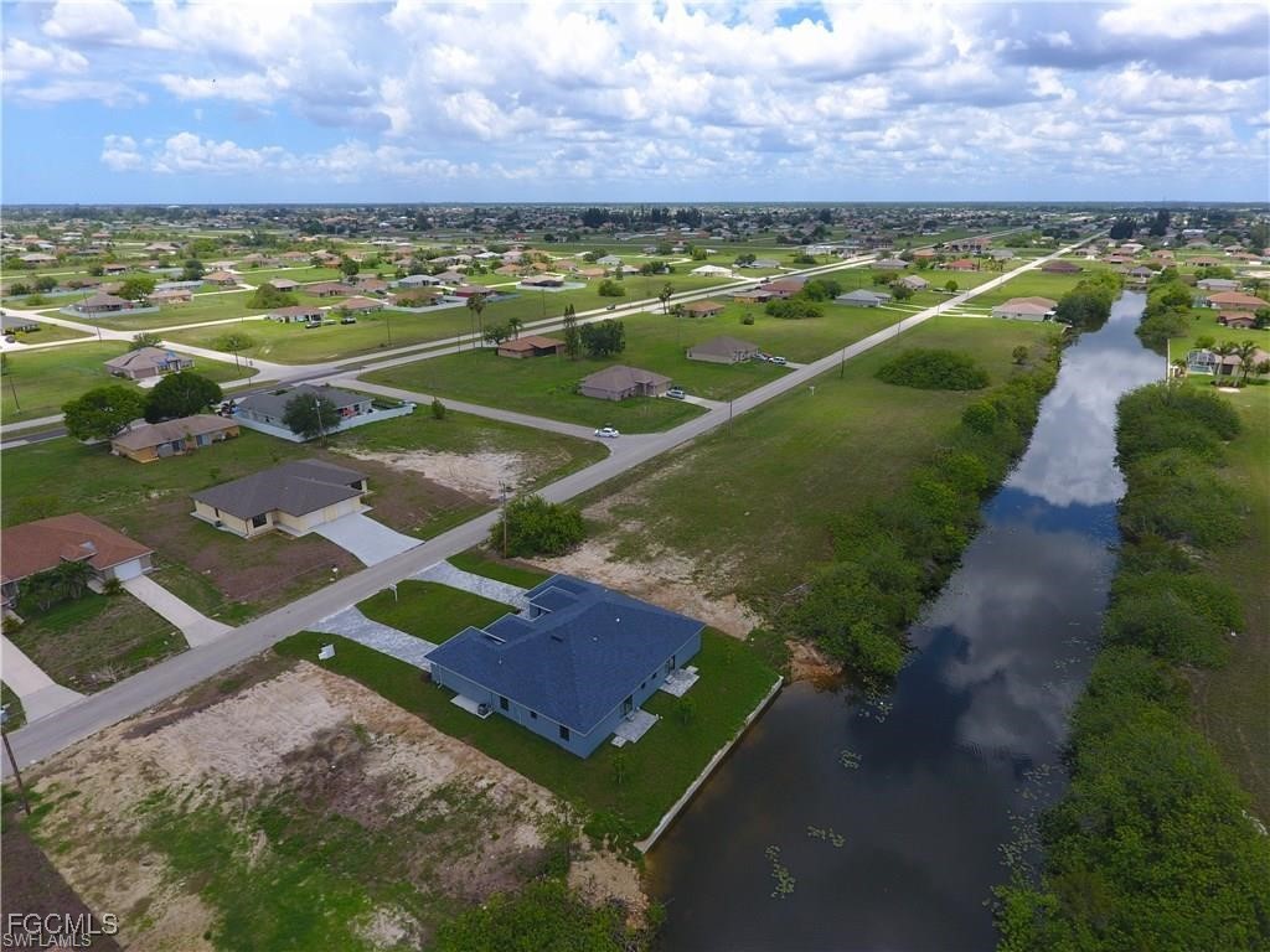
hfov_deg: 81.7
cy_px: 476
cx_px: 635
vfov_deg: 66.0
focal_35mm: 20
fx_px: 734
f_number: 2.8
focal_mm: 3.61
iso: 100
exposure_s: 1/812
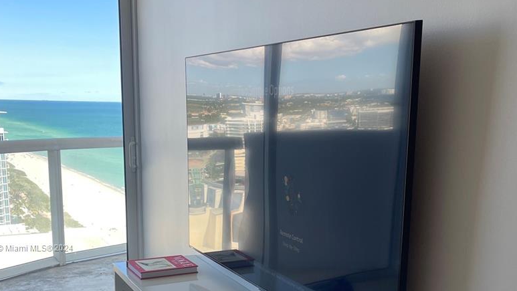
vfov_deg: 26.4
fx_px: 603
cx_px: 251
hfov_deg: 46.4
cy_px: 248
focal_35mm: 44
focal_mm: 5.1
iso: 32
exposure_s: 1/188
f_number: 1.6
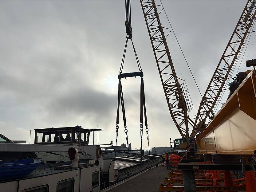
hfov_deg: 67.3
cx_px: 128
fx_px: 192
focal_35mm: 26
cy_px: 96
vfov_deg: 53.1
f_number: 1.6
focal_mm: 5.96
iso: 50
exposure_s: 1/18868
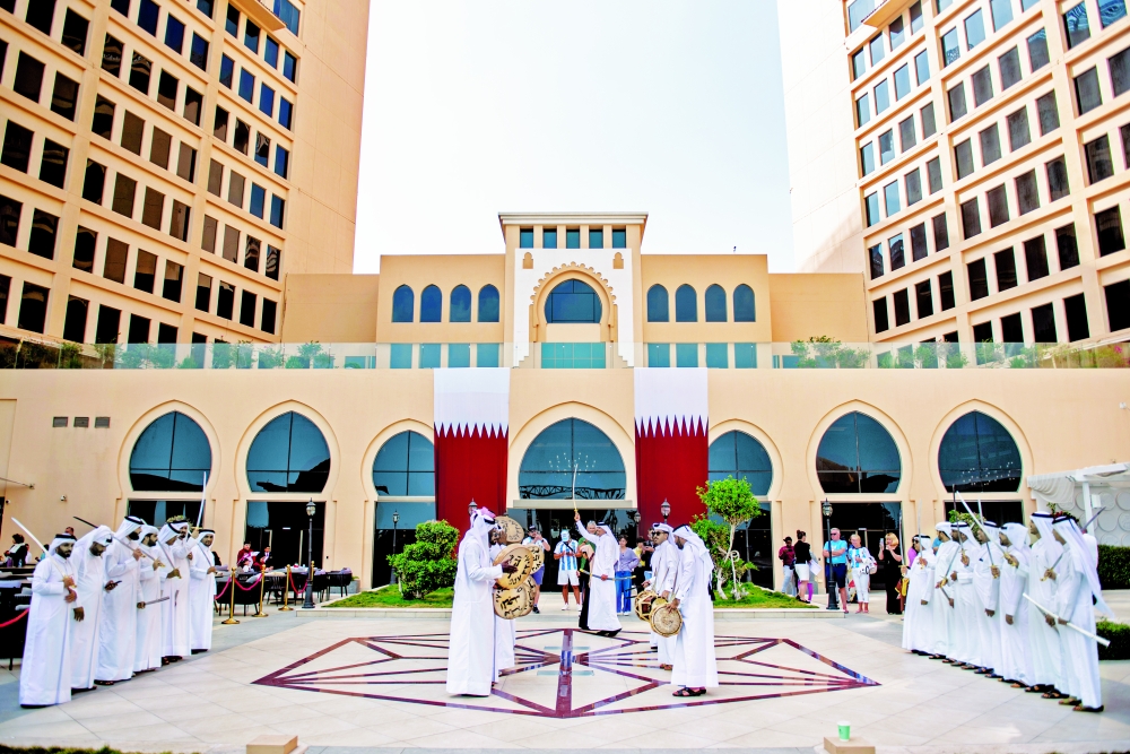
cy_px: 377
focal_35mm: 24
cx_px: 565
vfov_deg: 53.1
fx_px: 753
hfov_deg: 73.7
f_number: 3.2
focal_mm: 24
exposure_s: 1/2000
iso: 100
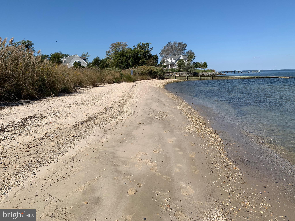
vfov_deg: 53.1
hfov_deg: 67.3
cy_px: 110
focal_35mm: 26
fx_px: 222
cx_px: 148
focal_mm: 4.25
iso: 25
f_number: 1.8
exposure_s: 1/3650
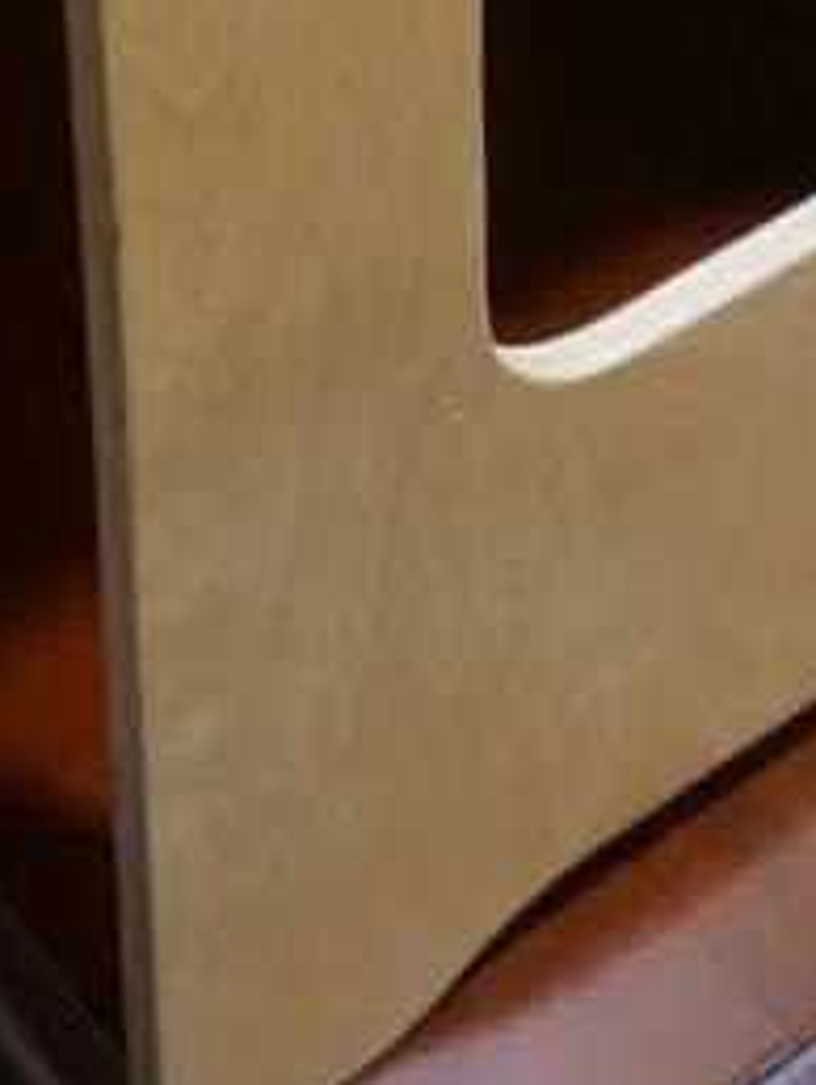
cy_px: -618
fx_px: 3483
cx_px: 297
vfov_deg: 16.0
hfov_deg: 13.3
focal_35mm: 111
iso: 320
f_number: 3.5
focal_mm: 14
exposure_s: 1/60
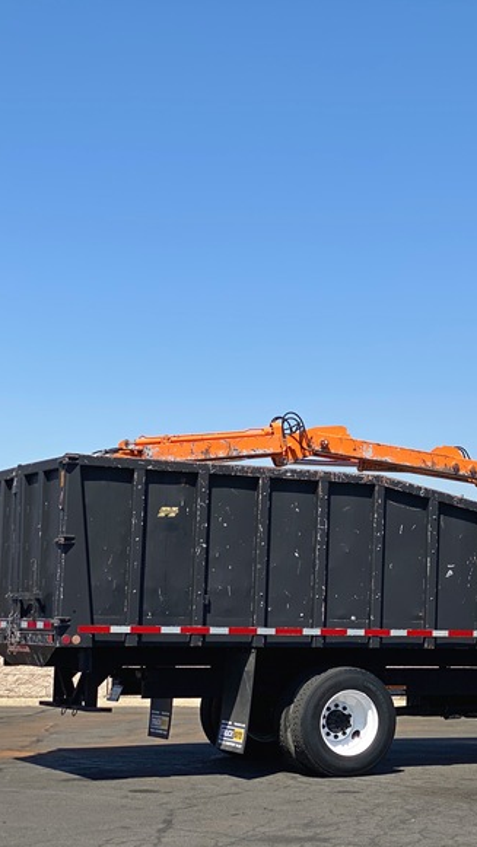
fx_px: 1708
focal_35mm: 76
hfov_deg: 15.7
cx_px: 448
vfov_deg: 27.9
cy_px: 424
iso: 20
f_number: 2
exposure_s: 1/1845
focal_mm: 6
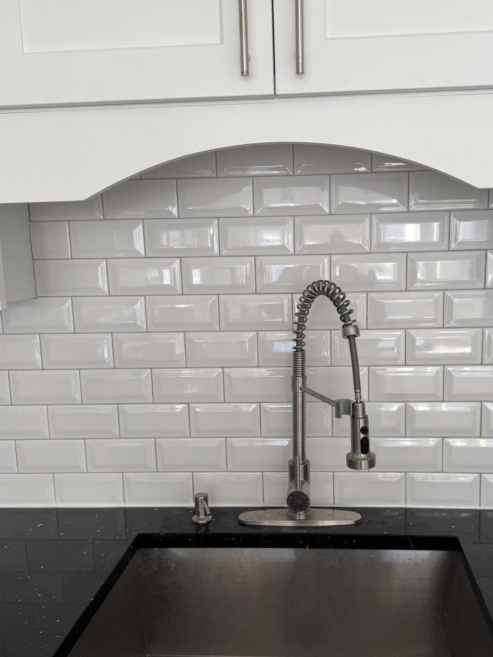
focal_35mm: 34
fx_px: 646
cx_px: 296
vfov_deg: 53.8
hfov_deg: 41.6
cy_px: 371
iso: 80
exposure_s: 1/121
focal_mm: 6.76
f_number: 1.78
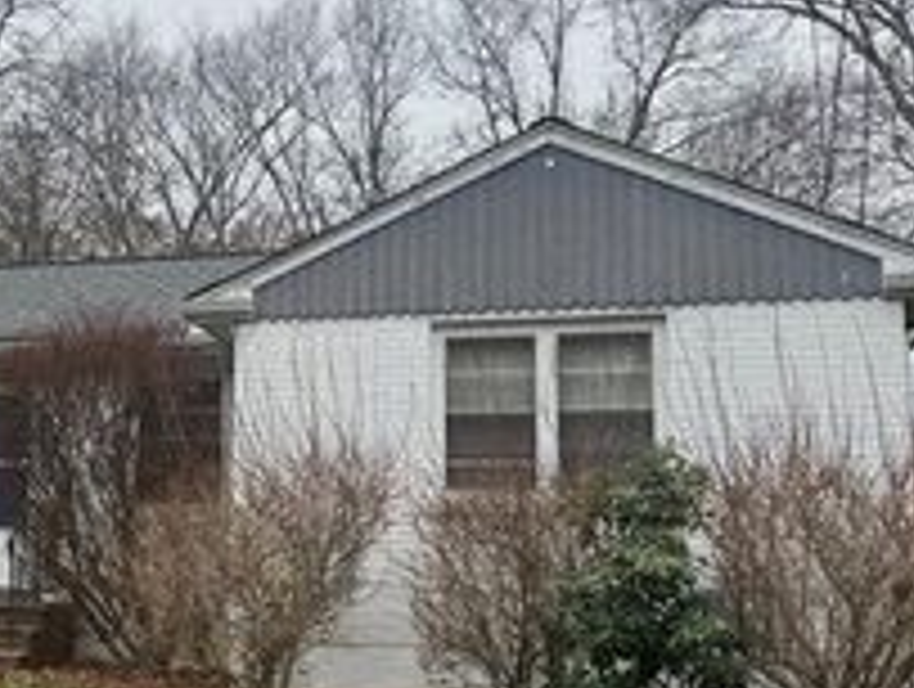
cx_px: 59
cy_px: 402
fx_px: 1561
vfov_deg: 24.9
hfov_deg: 30.9
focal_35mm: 59
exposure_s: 1/995
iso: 80
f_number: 1.78
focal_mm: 6.76
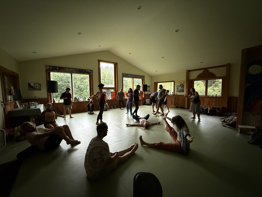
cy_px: 98
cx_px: 131
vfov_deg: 85.7
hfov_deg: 102.1
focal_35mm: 14
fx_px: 106
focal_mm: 2.22
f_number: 2.2
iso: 800
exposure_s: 1/60
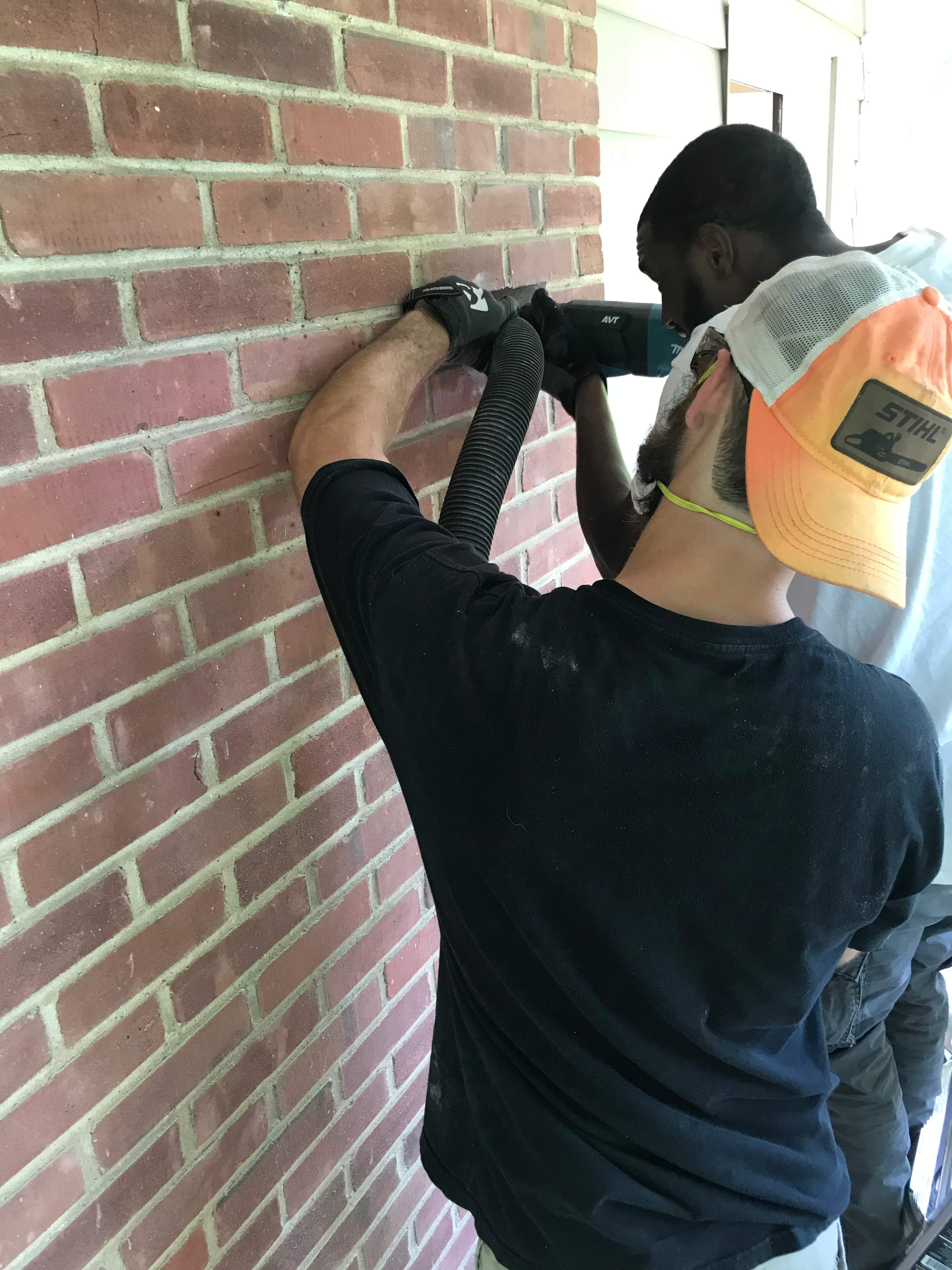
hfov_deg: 49.7
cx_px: 476
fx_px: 1027
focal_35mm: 28
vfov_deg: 63.4
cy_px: 635
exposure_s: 1/20
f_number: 1.8
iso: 40
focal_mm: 3.99
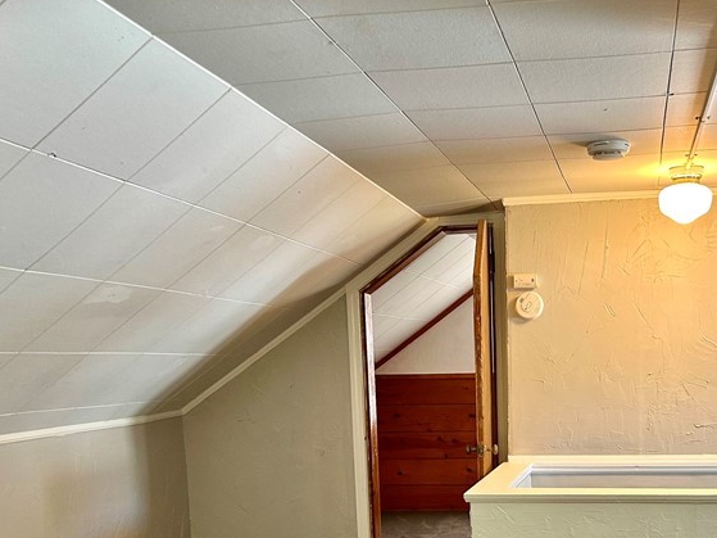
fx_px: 911
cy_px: 475
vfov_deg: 31.5
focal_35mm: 44
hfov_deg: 42.1
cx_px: 502
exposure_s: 1/60
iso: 160
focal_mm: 6.86
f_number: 1.78
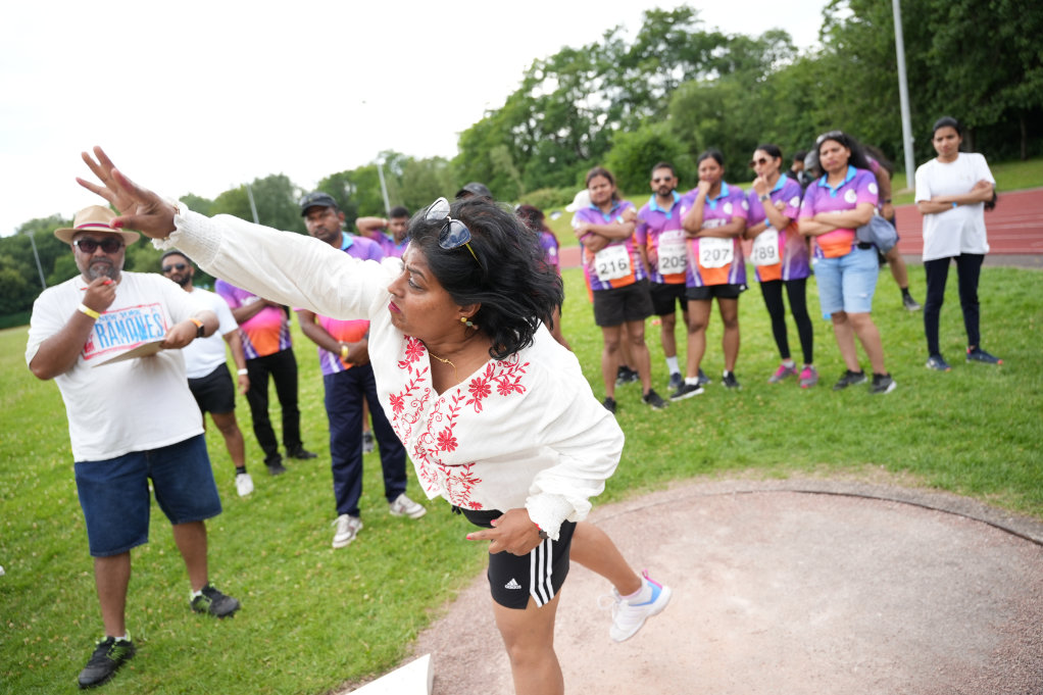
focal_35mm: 24
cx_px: 522
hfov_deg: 73.8
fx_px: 695
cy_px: 348
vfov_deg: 53.1
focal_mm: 24
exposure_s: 1/800
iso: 250
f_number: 2.8
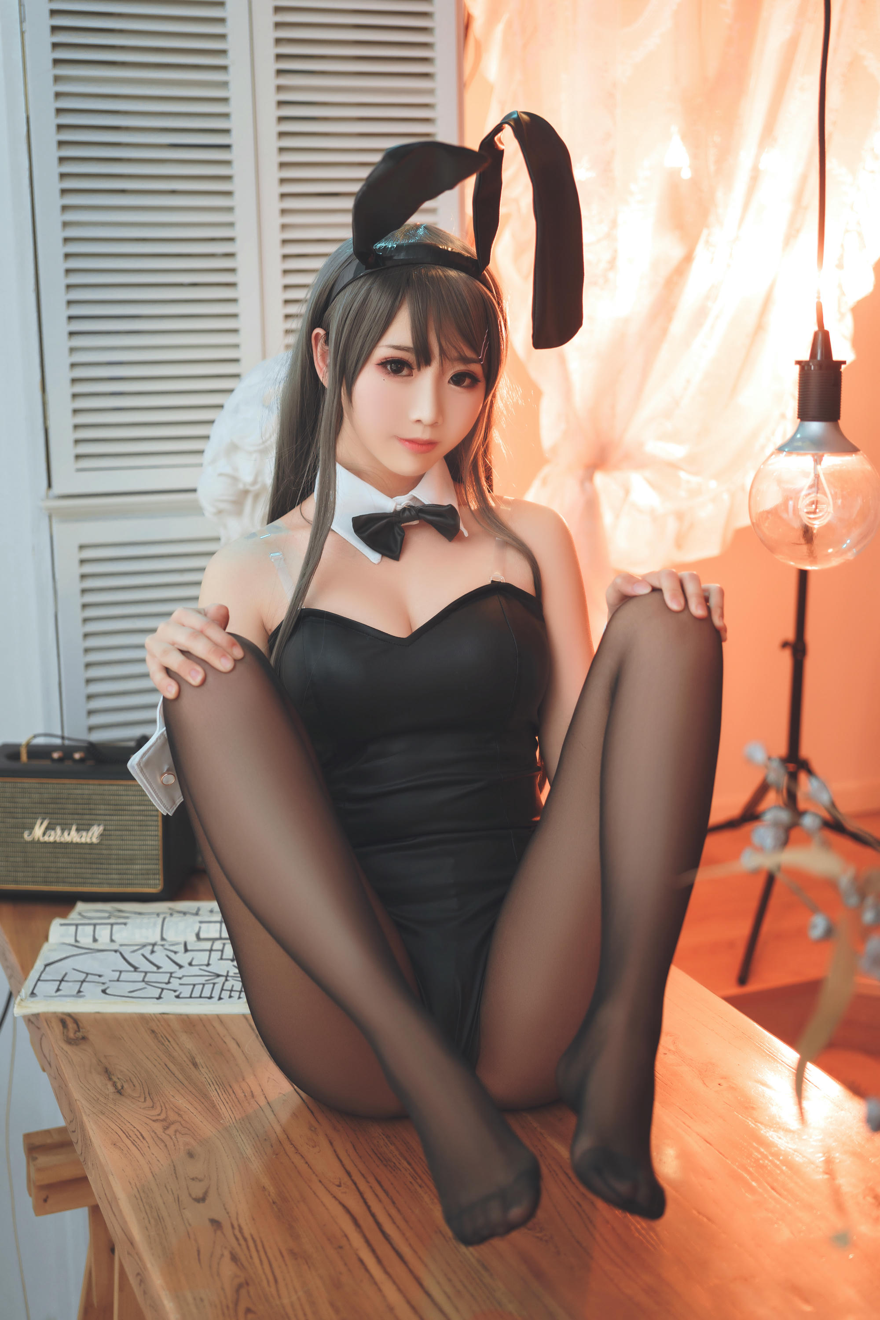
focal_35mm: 50
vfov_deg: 39.6
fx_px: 1833
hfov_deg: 27.0
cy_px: 660
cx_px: 440
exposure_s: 1/125
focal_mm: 50
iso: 200
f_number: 2.8
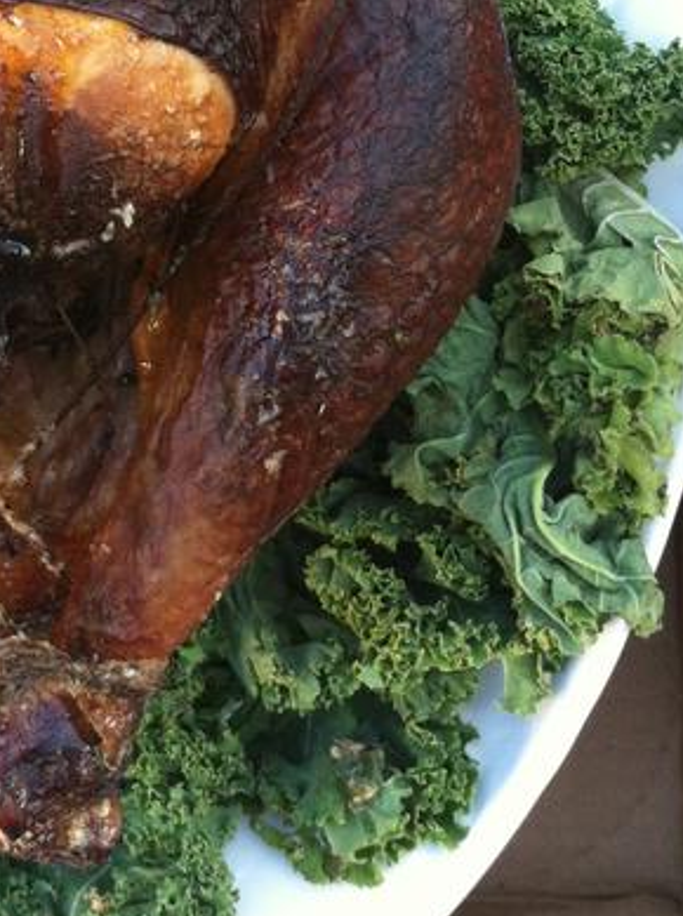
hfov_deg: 17.7
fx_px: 2139
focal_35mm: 81
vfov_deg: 23.0
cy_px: -35
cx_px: 14
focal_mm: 3.85
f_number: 2.8
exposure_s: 1/60
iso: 100
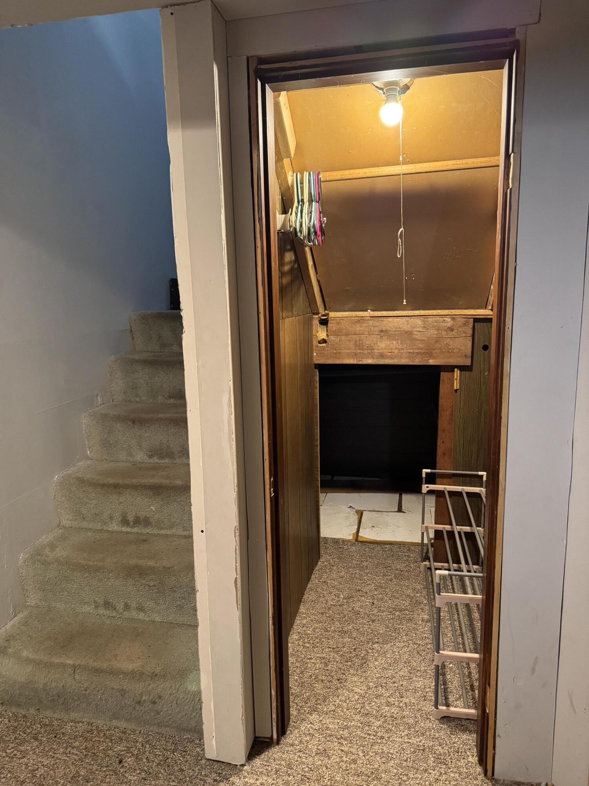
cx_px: 294
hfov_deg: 56.8
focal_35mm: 24
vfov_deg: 71.6
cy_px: 393
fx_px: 544
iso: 800
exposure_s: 1/60
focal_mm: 6.76
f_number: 1.78
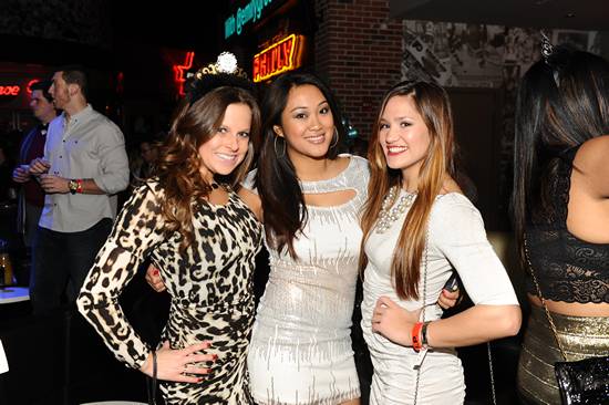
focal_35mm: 38
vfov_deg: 35.0
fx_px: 642
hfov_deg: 50.7
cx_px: 304
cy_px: 202
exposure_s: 1/250
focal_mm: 38
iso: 1100
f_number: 5.6
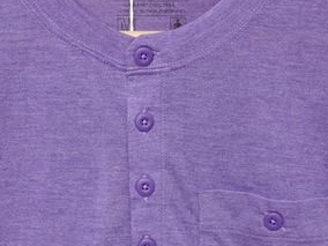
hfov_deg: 24.7
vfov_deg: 18.6
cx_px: 176
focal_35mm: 79
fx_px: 749
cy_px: 176
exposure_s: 1/160
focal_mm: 14
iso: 160
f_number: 3.2
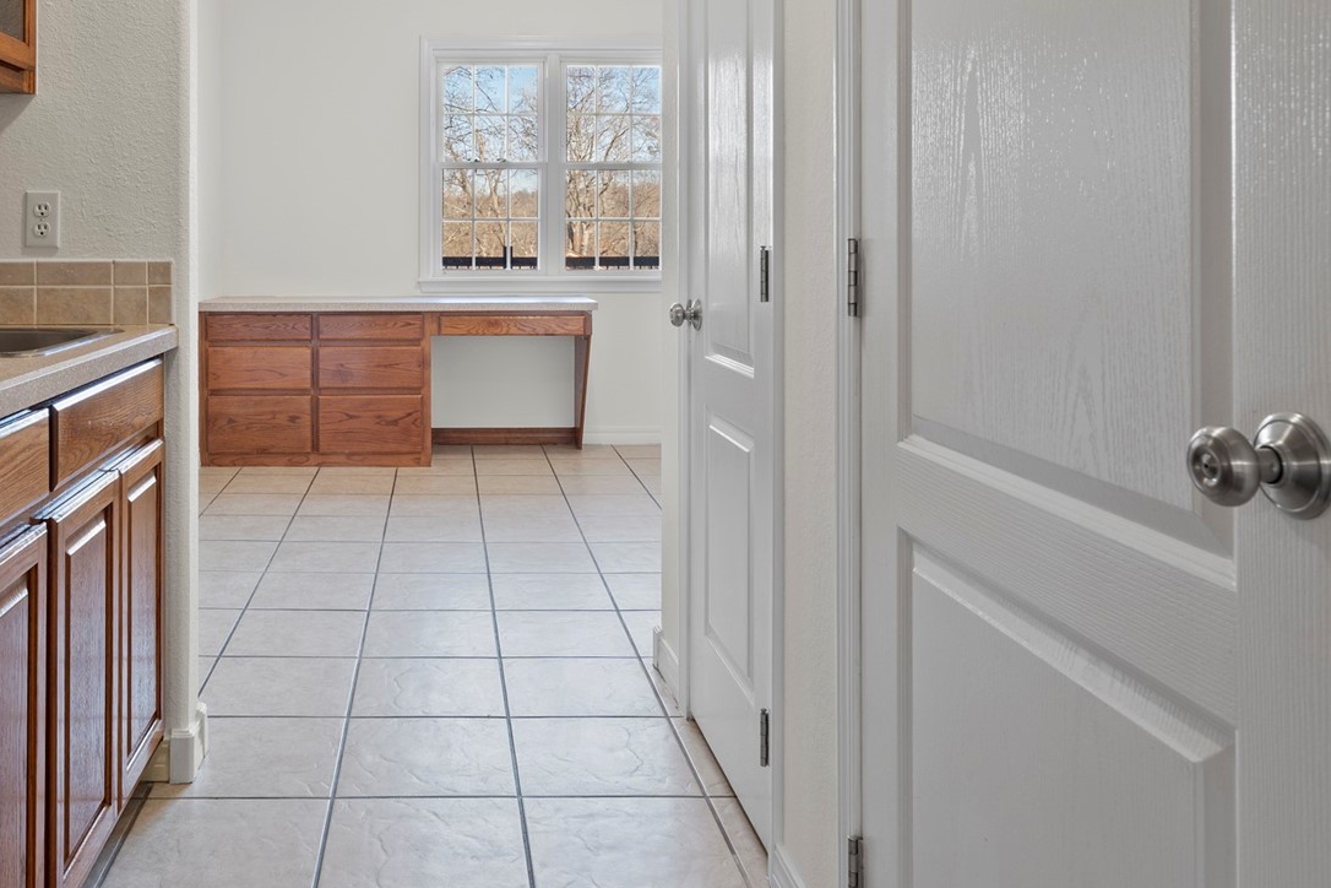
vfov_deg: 42.3
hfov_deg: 60.4
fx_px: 1109
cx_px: 442
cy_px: 223
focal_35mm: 30
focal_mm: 16
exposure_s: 1.3
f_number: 8
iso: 160
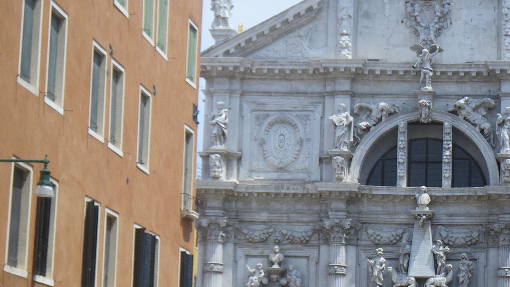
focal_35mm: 100
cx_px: 430
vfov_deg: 12.1
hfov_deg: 21.0
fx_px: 1352
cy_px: 221
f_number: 5
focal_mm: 7.5
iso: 50
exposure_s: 1/200
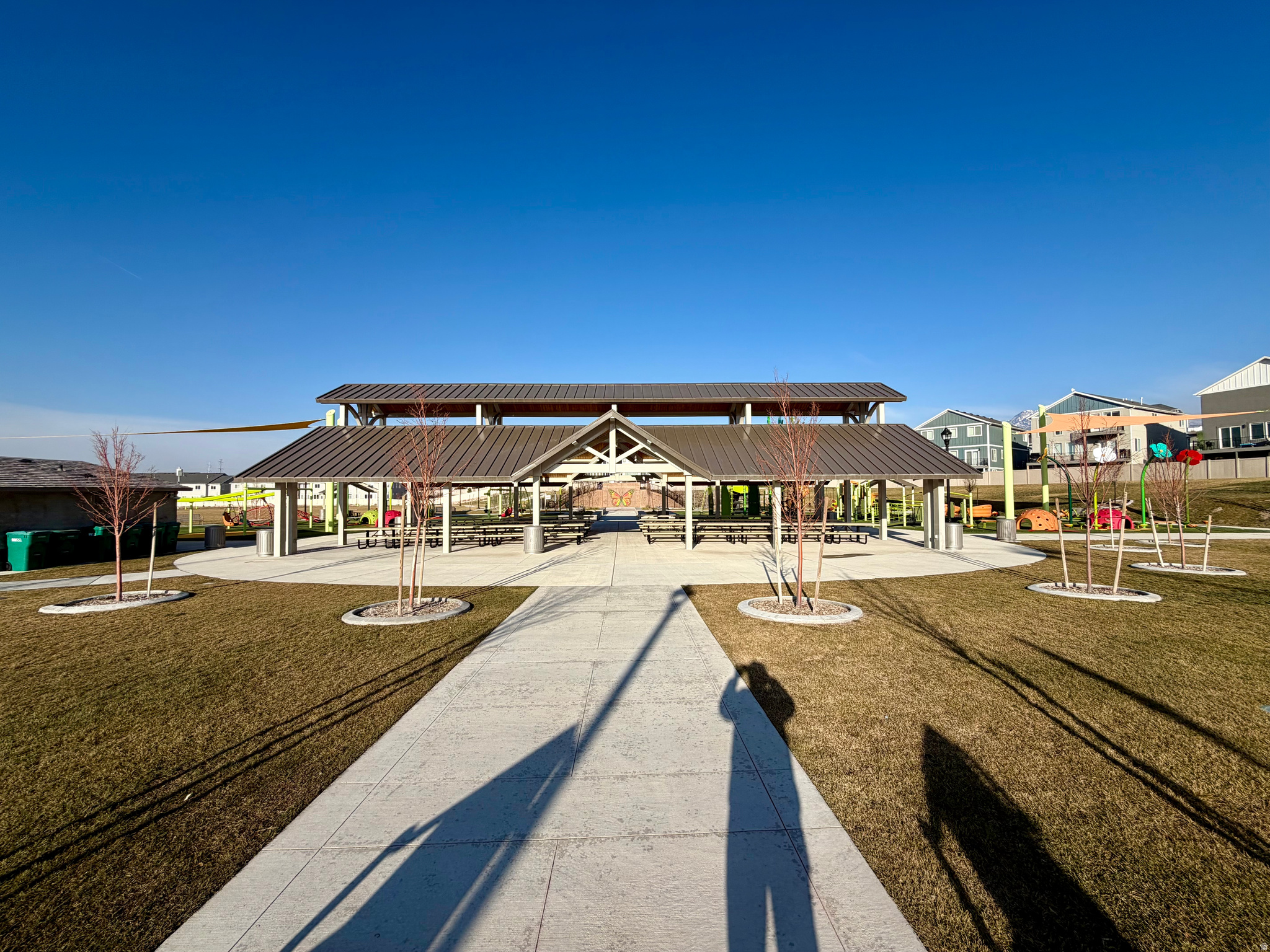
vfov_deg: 85.7
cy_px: 476
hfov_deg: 102.1
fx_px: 514
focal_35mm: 14
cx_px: 635
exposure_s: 1/1050
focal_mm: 2.22
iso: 20
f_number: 2.2
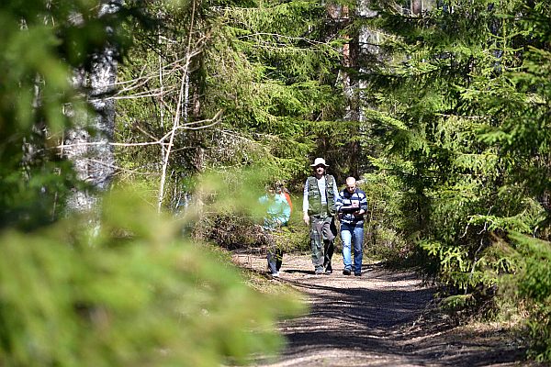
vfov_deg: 4.6
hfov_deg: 6.9
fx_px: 4591
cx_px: 276
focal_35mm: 300
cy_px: 184
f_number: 5.6
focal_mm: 200
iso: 200
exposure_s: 1/500
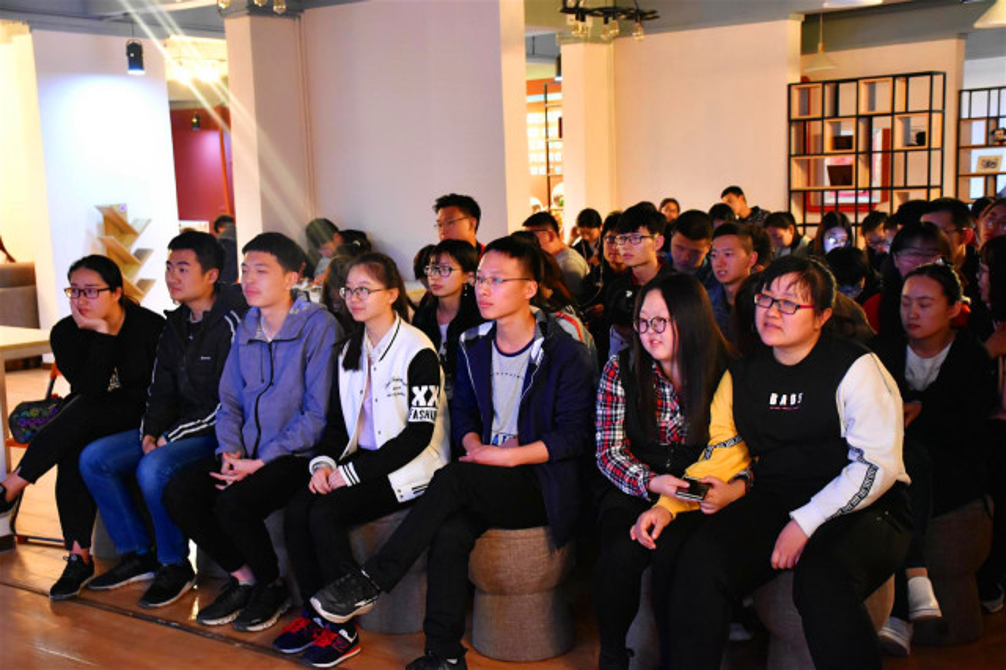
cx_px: 503
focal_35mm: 48
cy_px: 335
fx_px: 1341
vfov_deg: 28.0
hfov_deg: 41.1
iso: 1600
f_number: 4
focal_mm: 32
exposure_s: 1/6
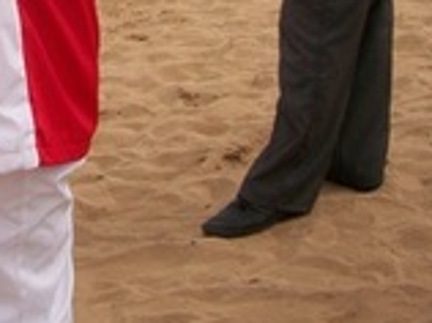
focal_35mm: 133
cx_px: -90
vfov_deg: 10.5
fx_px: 1657
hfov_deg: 14.4
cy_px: -233
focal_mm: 6.3
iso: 80
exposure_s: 1/320
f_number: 5.6
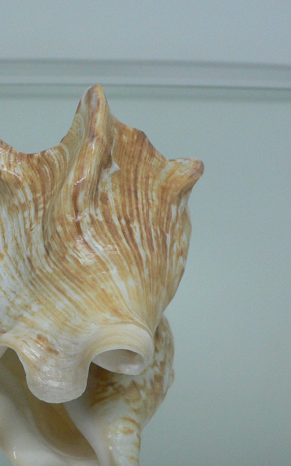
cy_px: 234
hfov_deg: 25.4
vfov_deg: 40.3
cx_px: 59
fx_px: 634
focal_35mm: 50
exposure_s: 1/60
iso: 200
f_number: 2.8
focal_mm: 4.6
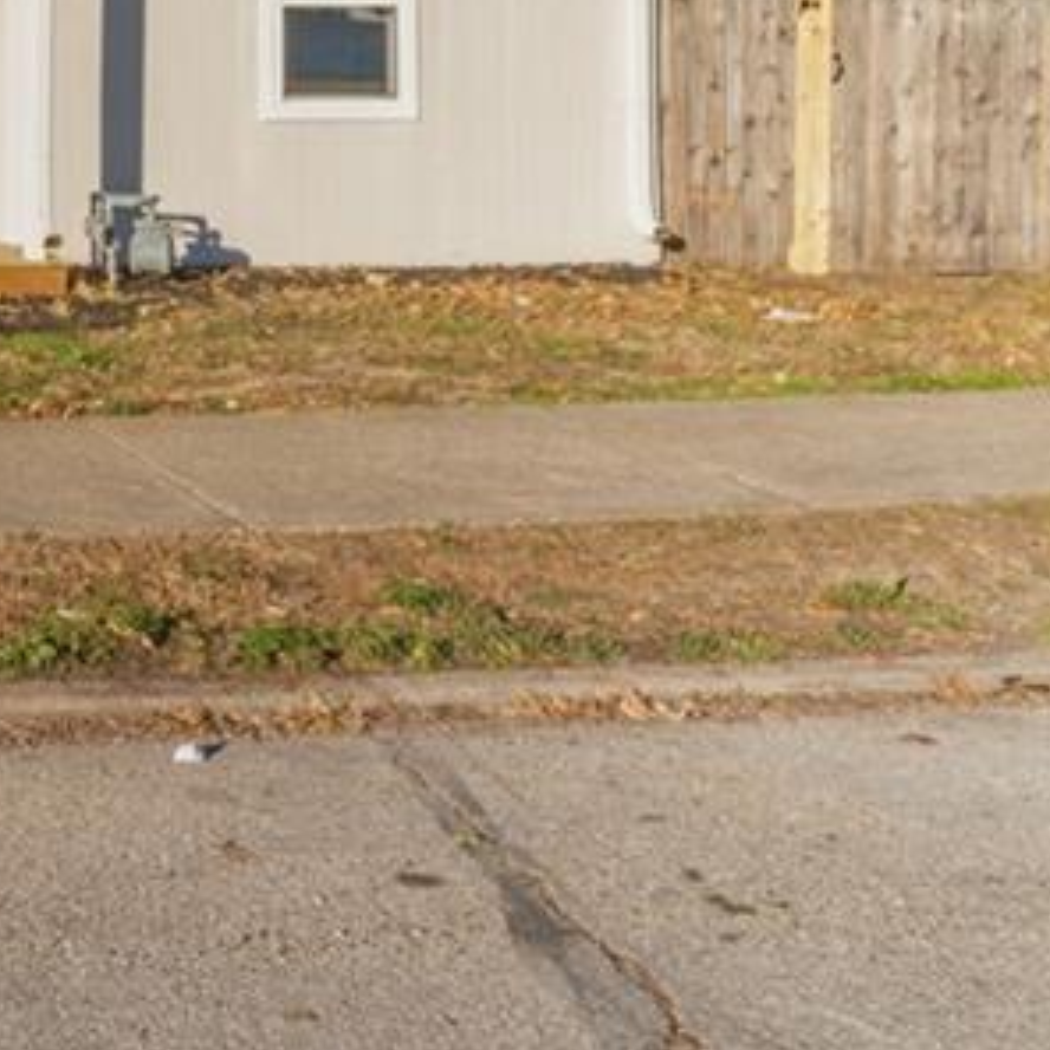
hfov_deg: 22.8
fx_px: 1736
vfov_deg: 30.6
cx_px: -738
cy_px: -60
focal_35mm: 51
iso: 100
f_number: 22
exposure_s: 1/25
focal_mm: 17.2
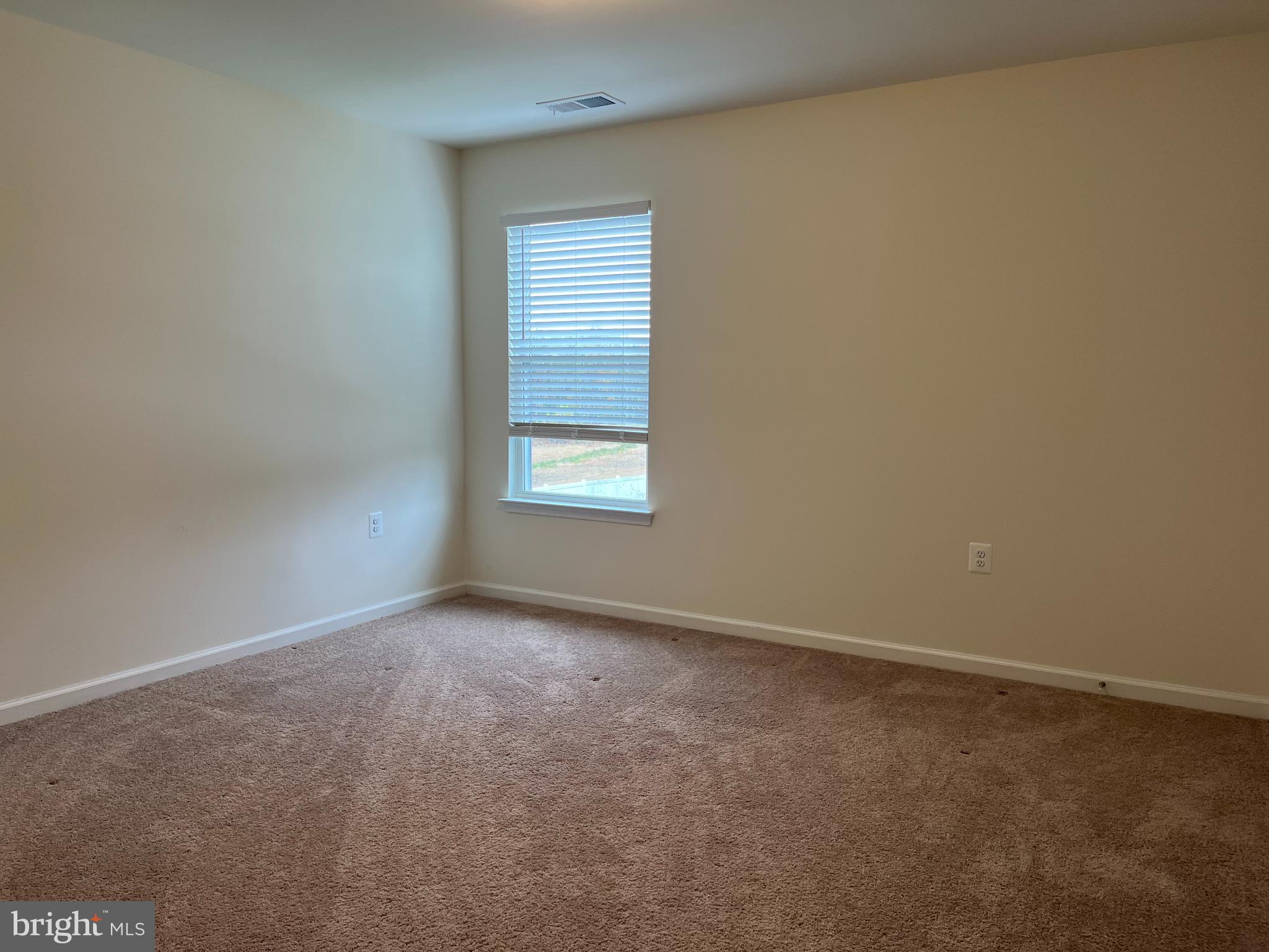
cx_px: 634
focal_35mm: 26
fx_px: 953
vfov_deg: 53.1
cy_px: 476
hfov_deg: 67.3
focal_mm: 5.1
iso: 64
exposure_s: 1/60
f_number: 1.6
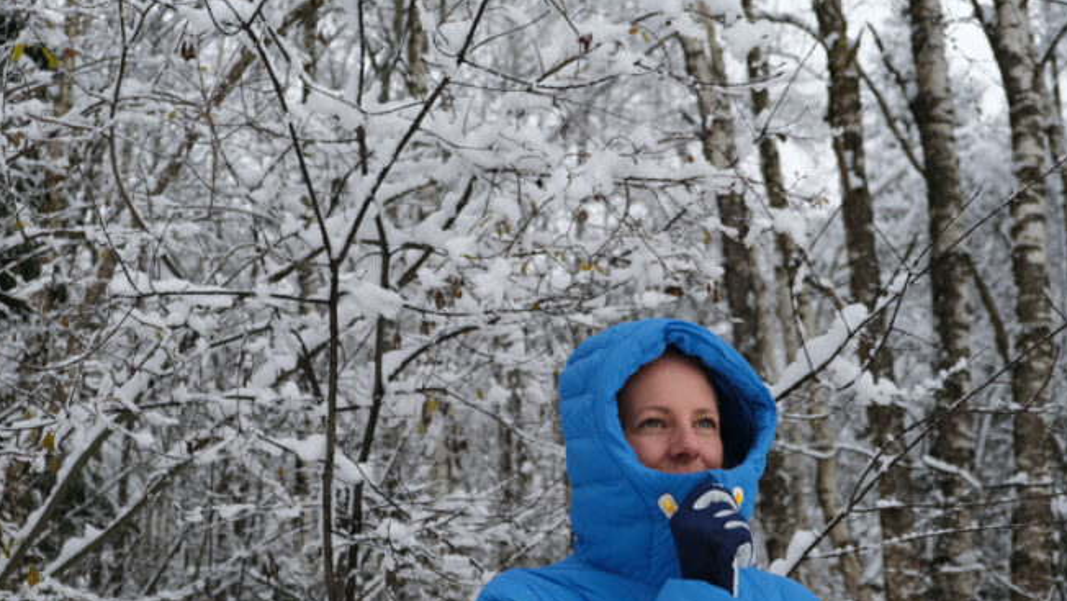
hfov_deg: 41.3
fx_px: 1415
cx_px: 504
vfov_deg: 23.9
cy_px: 364
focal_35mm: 50
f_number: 3.2
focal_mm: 28.9
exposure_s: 1/1000
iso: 320
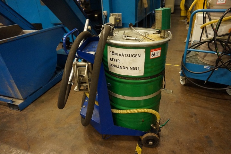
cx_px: 116
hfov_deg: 73.7
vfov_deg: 53.1
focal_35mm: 24
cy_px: 77
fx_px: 154
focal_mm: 16
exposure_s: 1/100
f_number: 3.5
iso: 3200
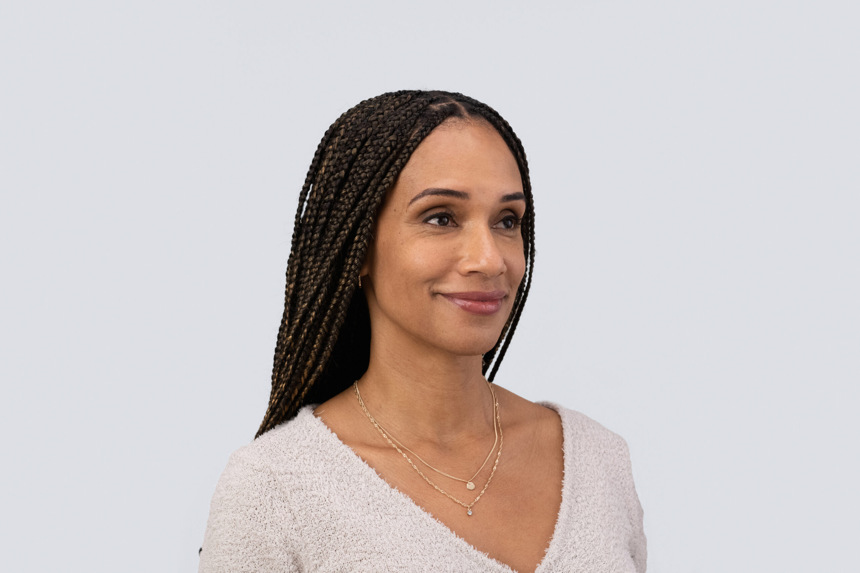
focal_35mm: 85
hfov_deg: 23.9
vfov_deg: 16.1
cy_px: 286
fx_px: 2031
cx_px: 430
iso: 1000
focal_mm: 85
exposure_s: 1/125
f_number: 7.1
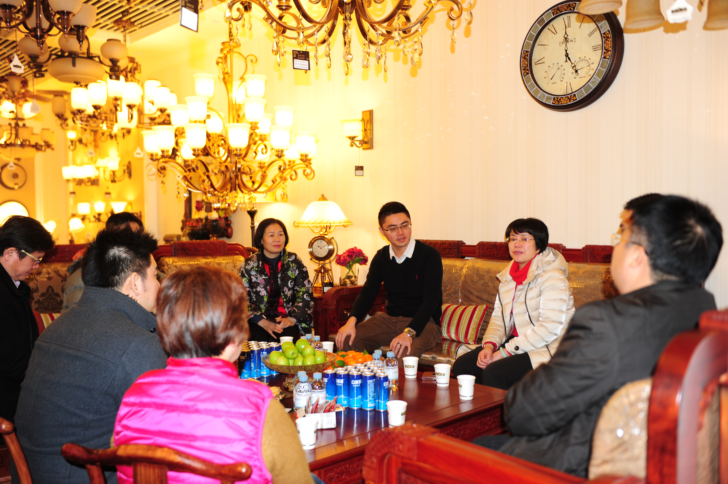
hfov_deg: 55.8
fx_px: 687
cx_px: 364
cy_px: 242
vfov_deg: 38.8
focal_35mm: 34
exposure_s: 1/60
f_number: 3.2
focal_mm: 34
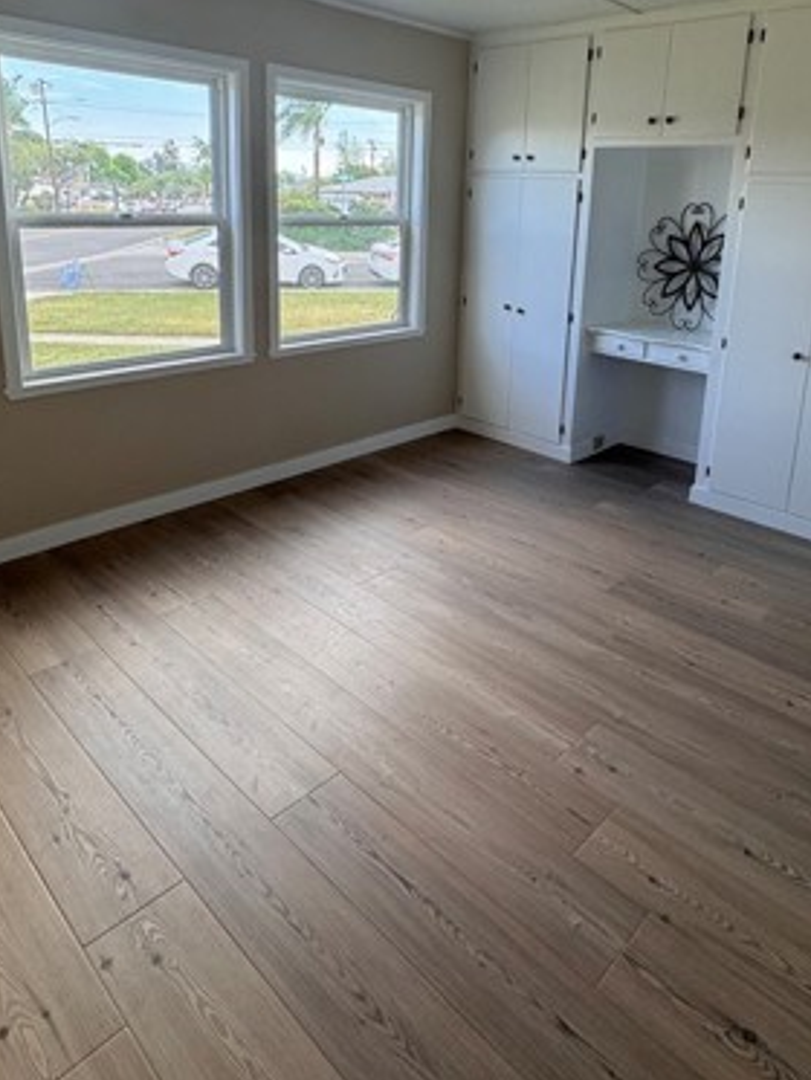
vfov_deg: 69.7
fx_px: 749
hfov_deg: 56.7
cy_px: 368
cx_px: 443
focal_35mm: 24
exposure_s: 1/99
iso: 80
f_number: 2.2
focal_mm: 2.22
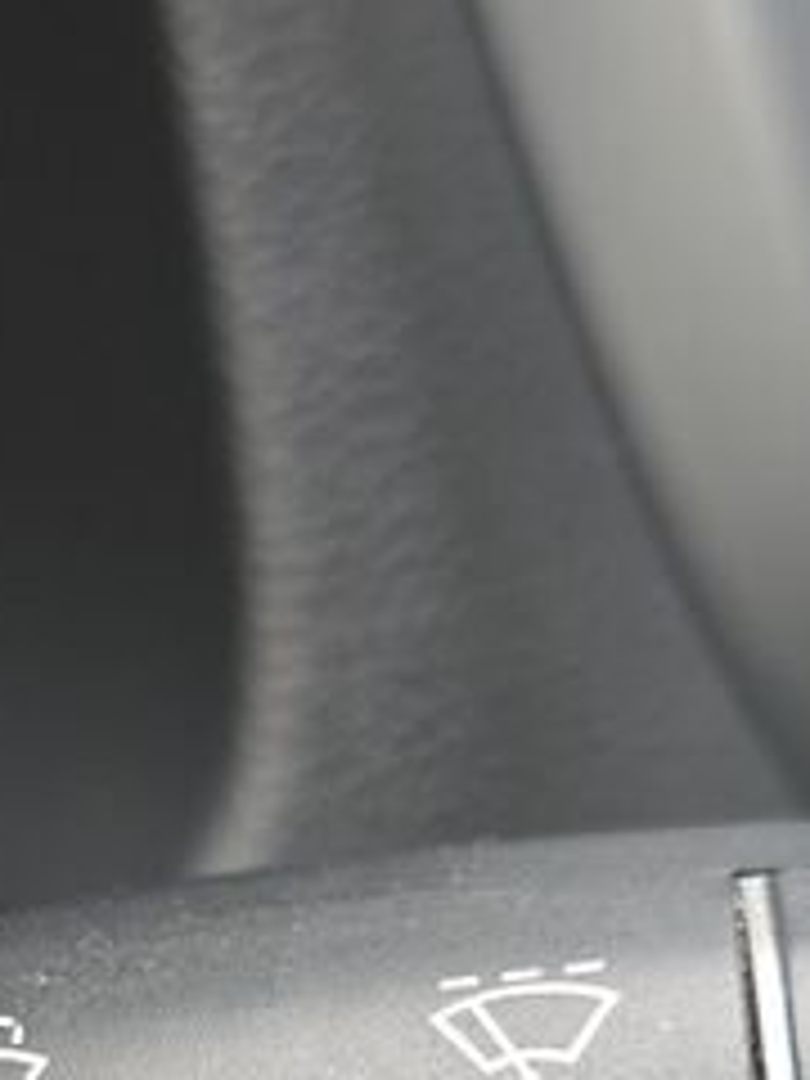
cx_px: 4
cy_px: 1332
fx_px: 3058
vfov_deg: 18.8
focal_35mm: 98
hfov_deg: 14.8
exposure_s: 1/180
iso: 100
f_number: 1.7
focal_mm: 6.3
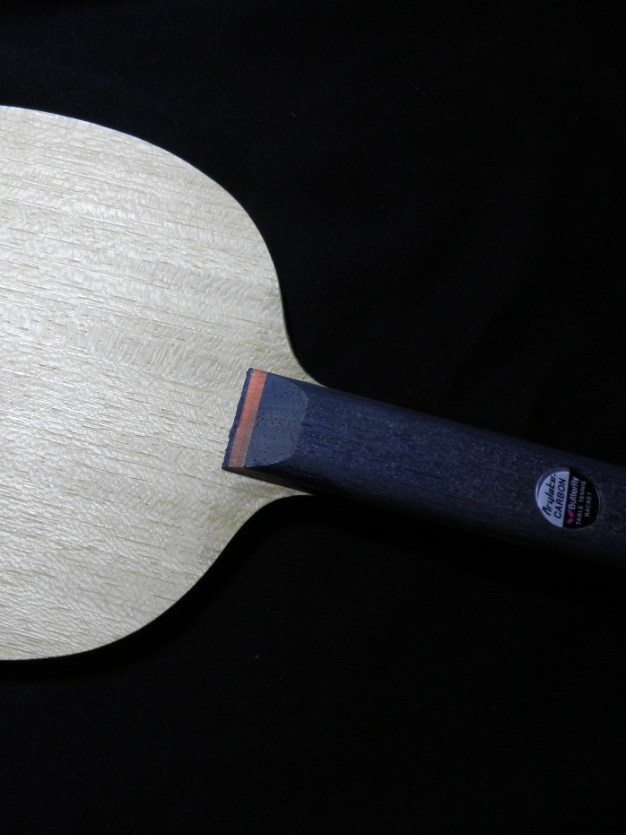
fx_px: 796
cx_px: 187
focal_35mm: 33
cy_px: 411
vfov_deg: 55.4
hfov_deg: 42.1
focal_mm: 4.3
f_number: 3.3
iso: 64
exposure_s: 1/40
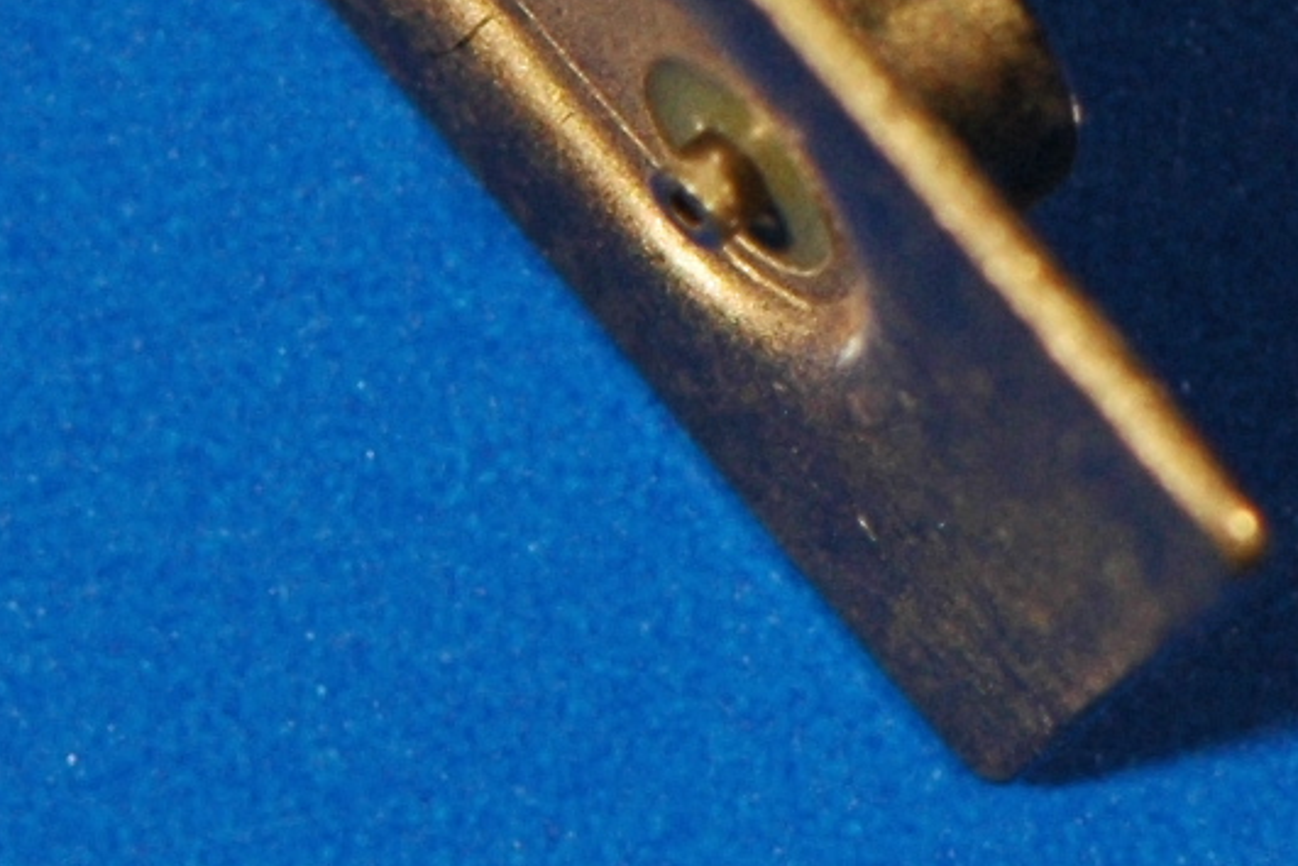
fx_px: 32117
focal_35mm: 891
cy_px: -325
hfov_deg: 2.3
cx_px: 447
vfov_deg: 1.5
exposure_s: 1/400
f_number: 7.1
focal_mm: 105
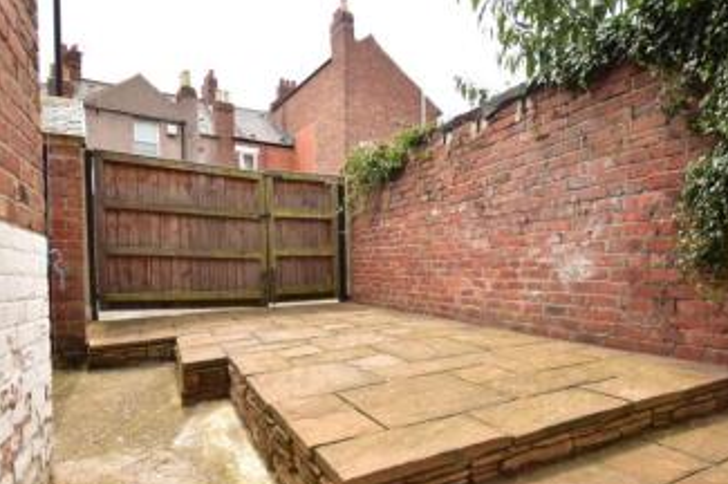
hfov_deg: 78.6
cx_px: 385
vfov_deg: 56.5
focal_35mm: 22
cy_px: 299
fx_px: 444
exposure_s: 1/2500
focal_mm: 10
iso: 800
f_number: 3.5
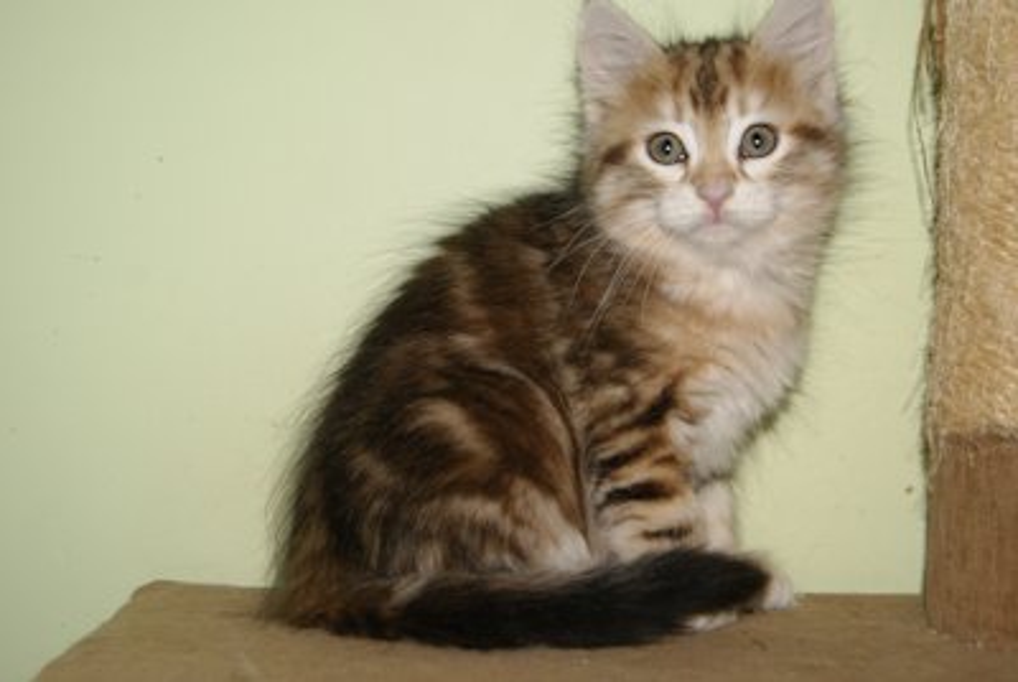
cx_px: 509
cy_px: 341
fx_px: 1699
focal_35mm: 60
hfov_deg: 33.4
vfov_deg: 22.7
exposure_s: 1/60
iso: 400
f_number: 5.6
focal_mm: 40
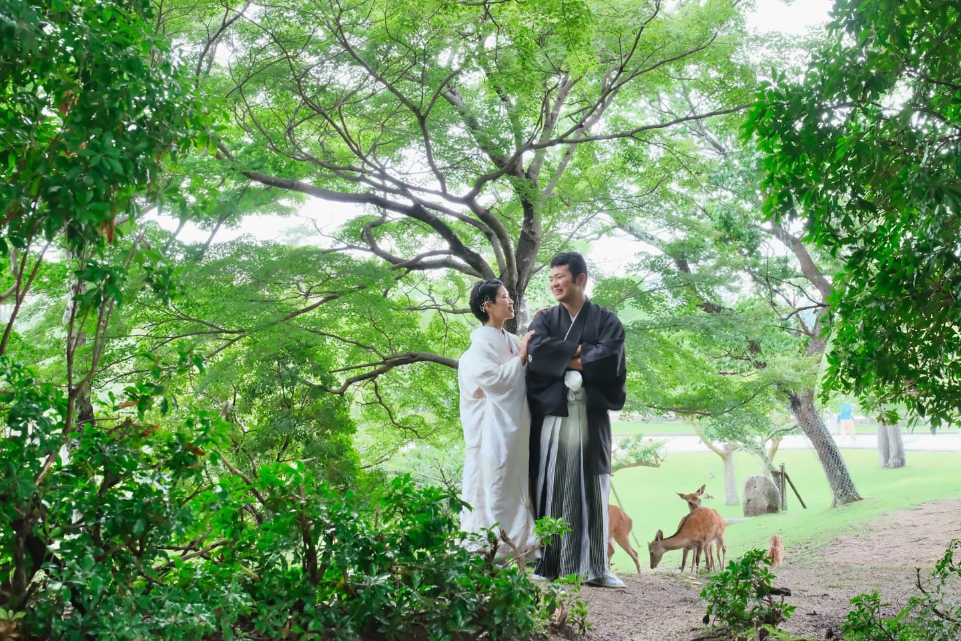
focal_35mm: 44
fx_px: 1174
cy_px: 320
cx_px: 480
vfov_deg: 30.5
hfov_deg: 44.5
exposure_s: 1/60
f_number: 5.6
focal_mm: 29.2
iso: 3200
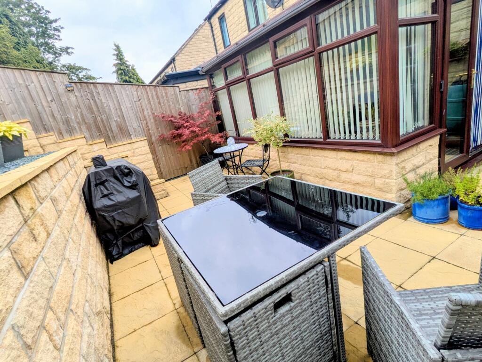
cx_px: 241
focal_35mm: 14
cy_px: 181
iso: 45
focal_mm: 1.83
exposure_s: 1/523
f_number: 2.2
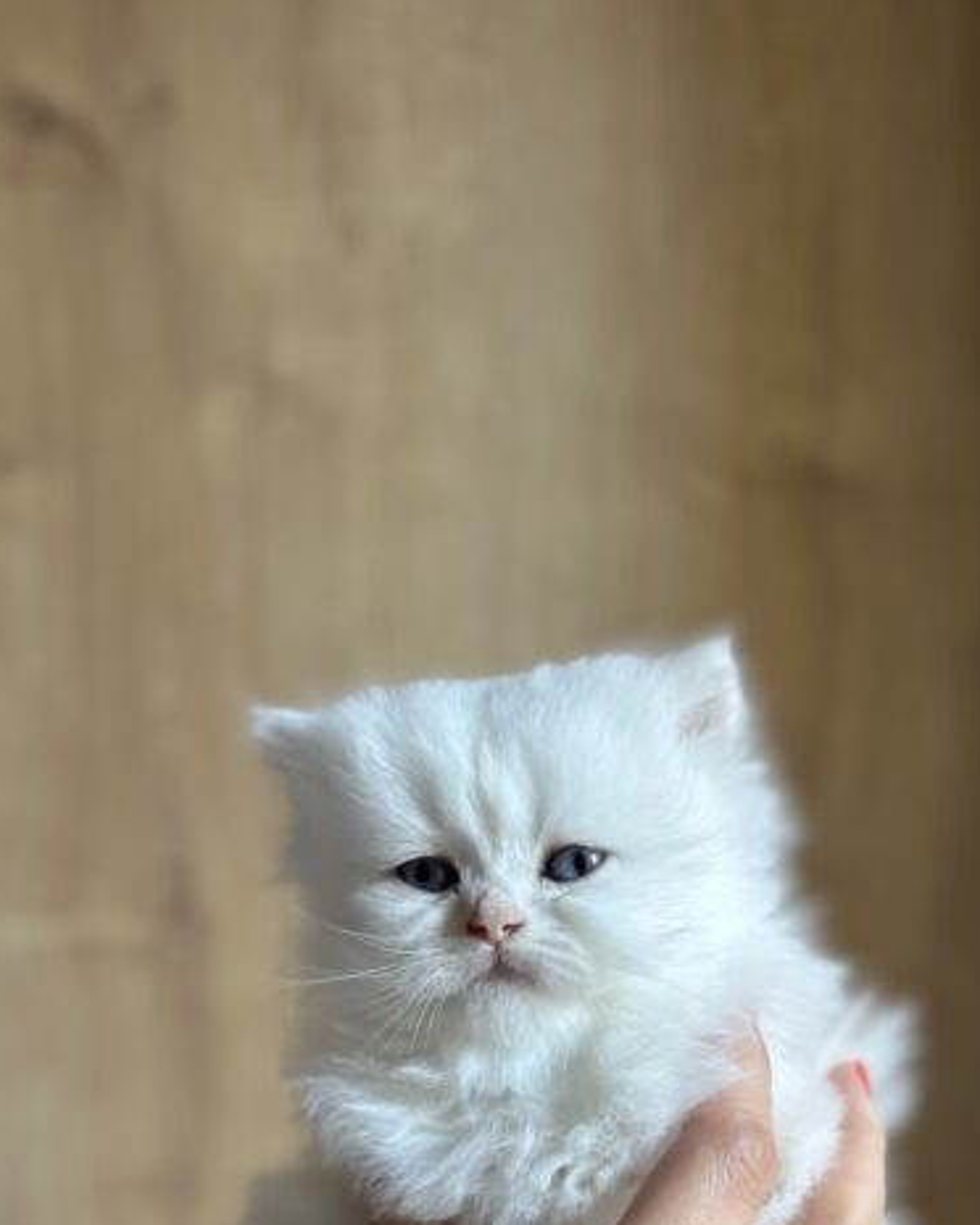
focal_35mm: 43
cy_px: 1013
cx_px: 532
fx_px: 1559
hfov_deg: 34.9
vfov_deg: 40.8
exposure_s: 1/60
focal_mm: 6.76
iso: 250
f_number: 1.78
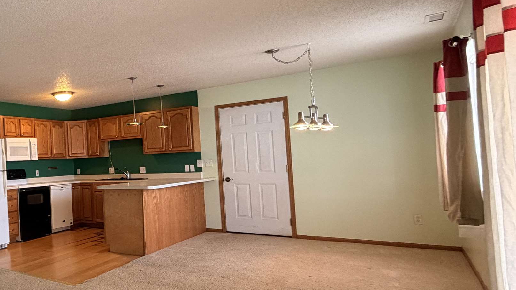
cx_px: 36
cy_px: 149
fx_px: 397
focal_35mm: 29
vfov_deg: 40.2
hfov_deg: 55.6
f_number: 2.2
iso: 320
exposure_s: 1/60
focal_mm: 2.22
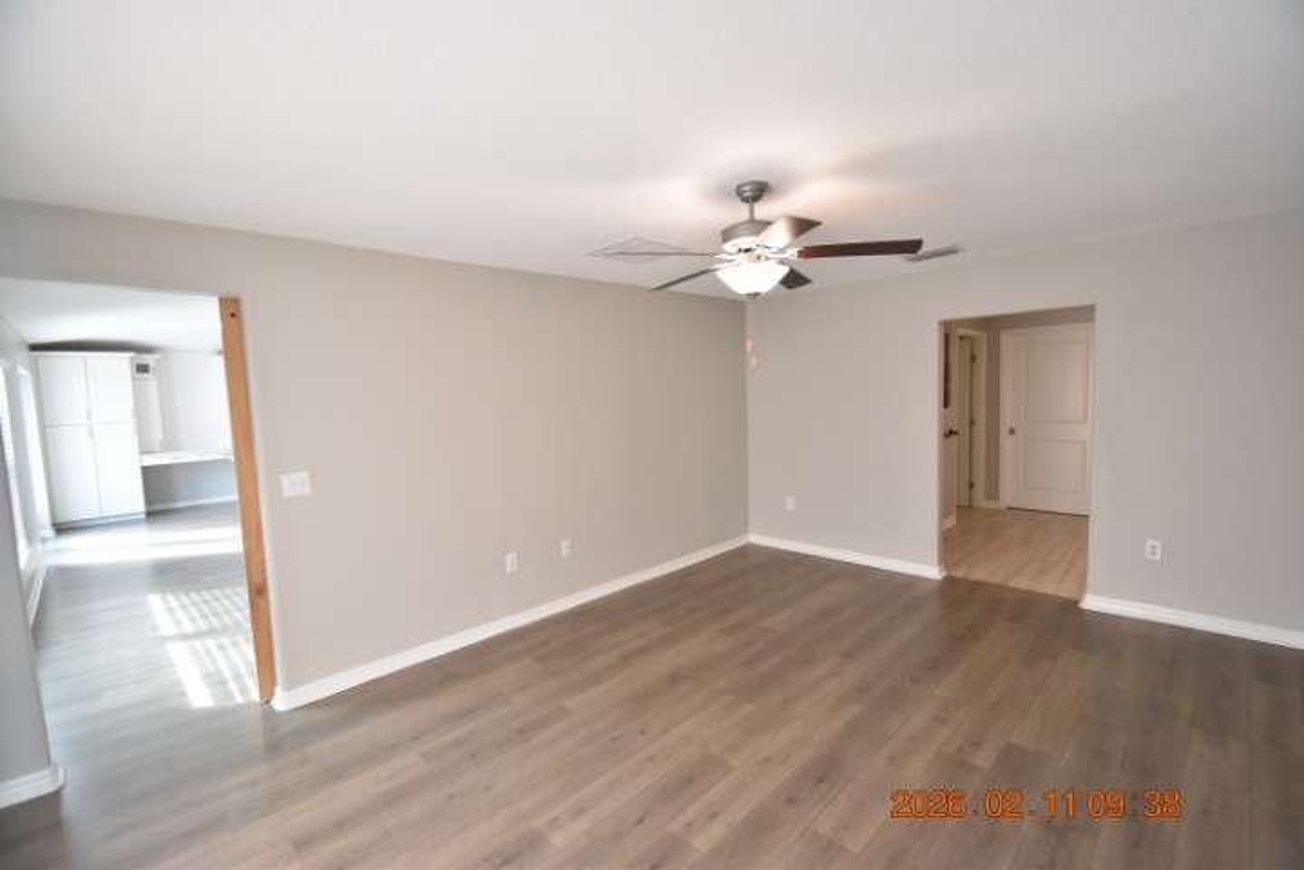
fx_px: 543
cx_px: 652
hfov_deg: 100.4
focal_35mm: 15
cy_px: 435
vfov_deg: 77.3
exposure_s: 1/125
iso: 800
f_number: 3.5
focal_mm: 10
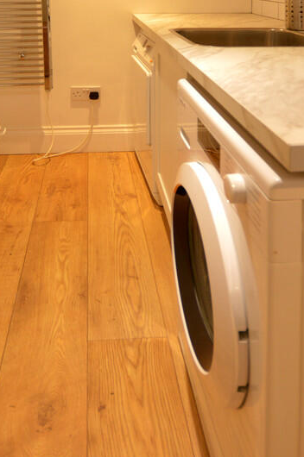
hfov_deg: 44.7
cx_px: 125
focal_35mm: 29
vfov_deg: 63.1
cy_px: 276
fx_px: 368
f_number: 3.5
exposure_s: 1/20
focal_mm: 10
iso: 200
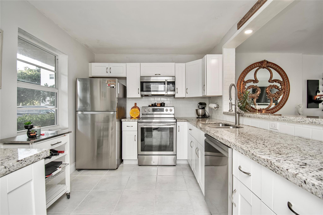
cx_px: 162
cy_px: 108
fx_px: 135
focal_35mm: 15
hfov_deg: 100.4
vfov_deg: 77.3
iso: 800
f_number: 5
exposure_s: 1/100
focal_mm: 10
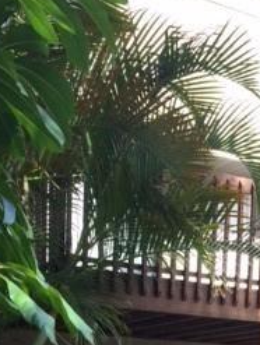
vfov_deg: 23.3
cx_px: 159
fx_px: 749
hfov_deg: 19.7
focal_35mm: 75
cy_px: 437
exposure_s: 1/513
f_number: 2.2
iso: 32
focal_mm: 4.15
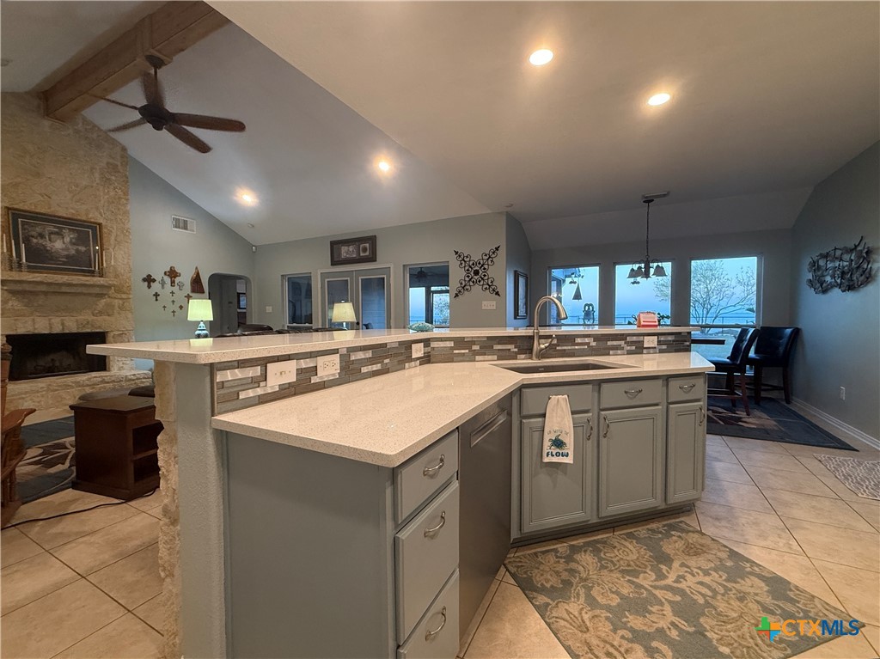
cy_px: 330
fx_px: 356
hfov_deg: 102.1
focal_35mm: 14
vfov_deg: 85.6
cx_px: 440
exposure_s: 1/60
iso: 200
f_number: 2.2
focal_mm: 2.22
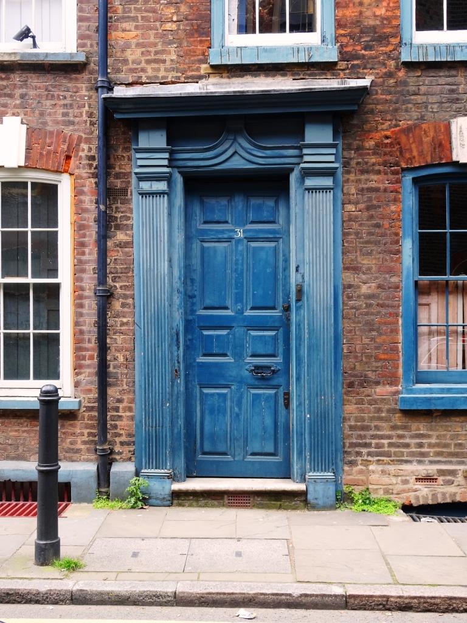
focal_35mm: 43
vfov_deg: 43.9
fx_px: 773
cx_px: 234
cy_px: 312
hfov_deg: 33.6
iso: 100
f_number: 4
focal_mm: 7.3
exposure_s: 1/50
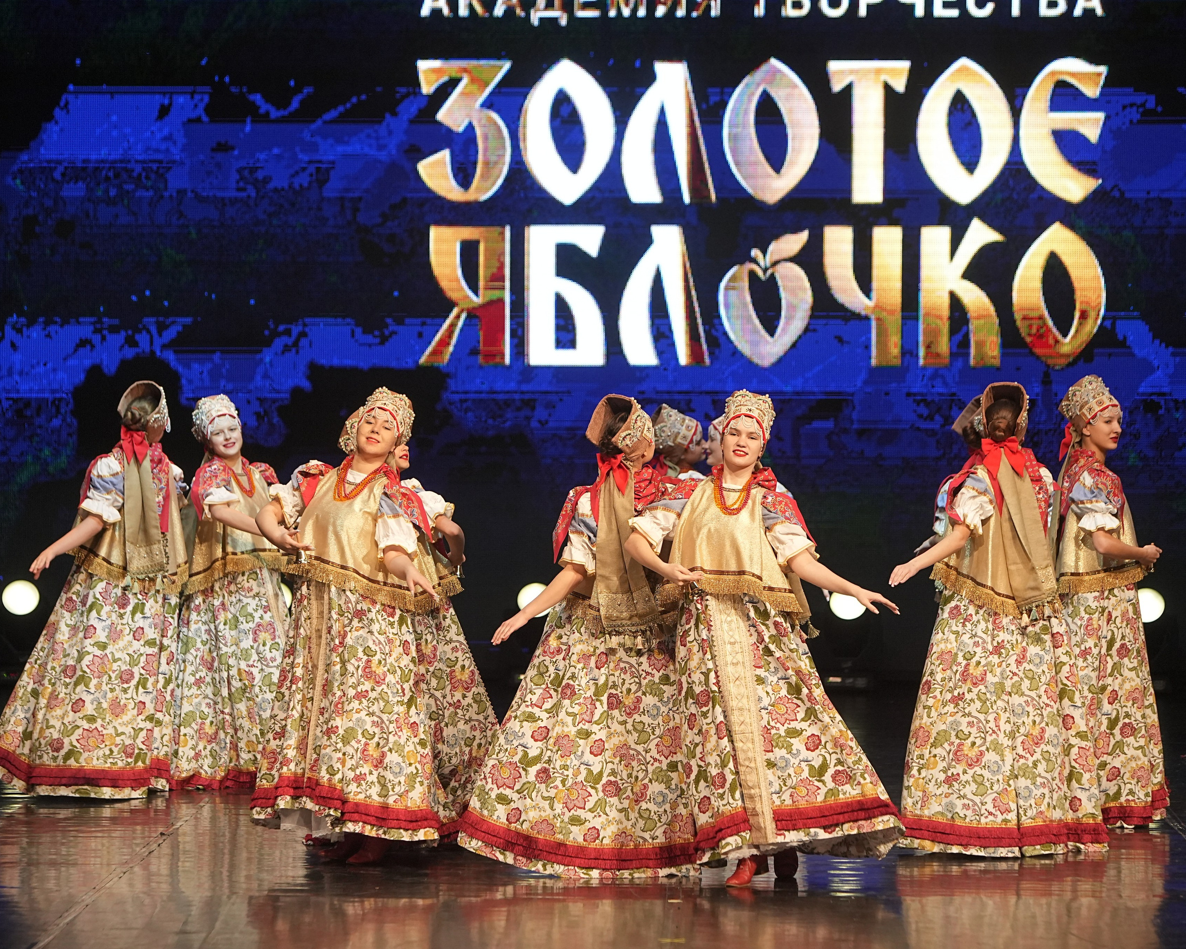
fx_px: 4949
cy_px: 475
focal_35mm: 141
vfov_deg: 11.0
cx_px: 587
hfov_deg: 13.7
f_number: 4
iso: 2500
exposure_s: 1/400
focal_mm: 125
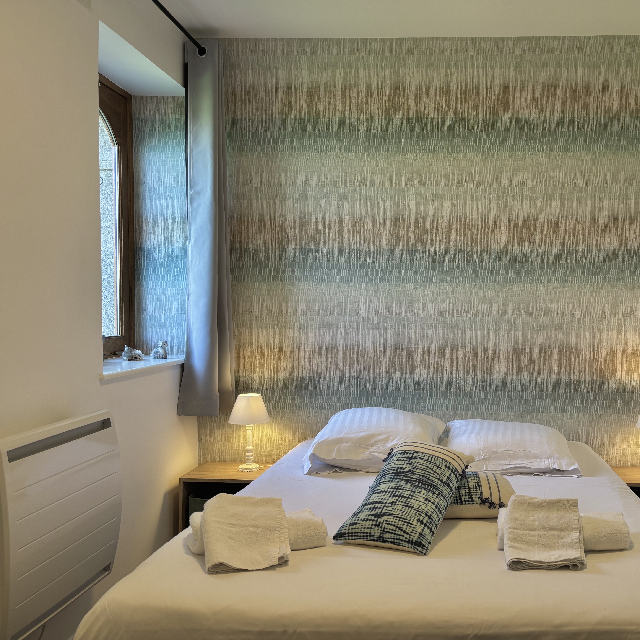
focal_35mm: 31
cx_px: 425
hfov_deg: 51.6
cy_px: 318
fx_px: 648
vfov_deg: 52.5
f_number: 1.6
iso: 50
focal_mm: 5.96
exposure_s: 1/121
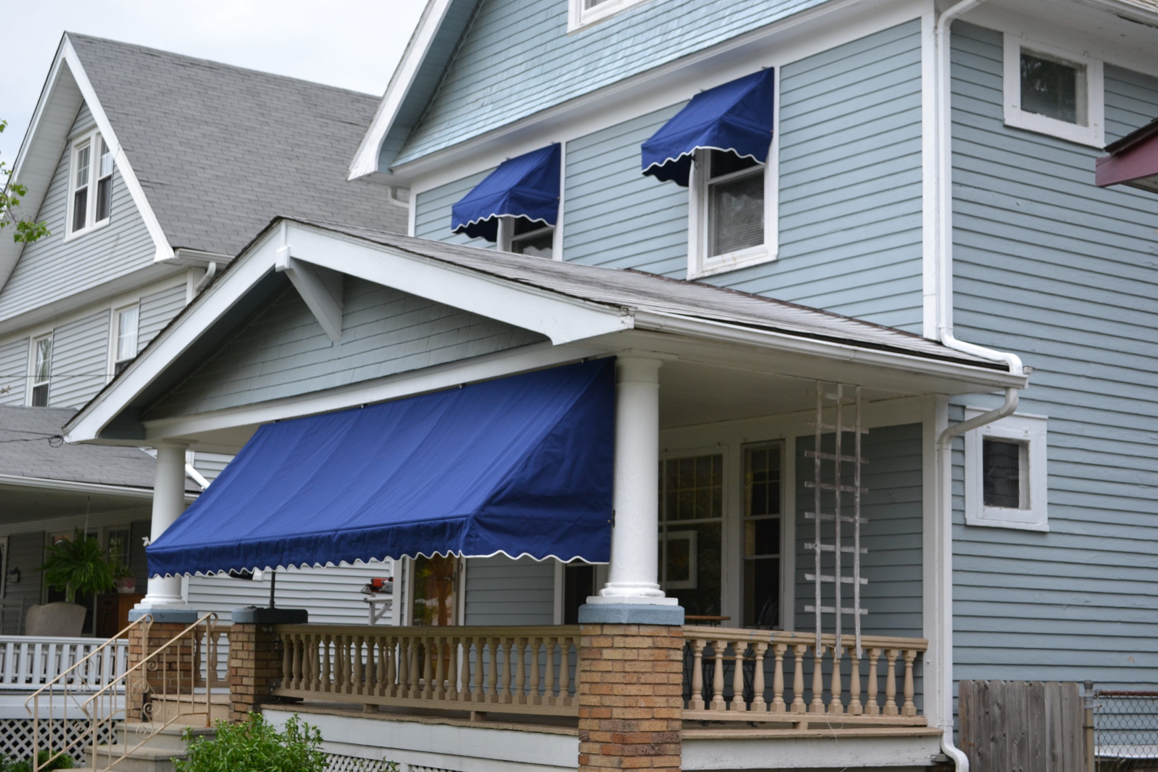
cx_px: 579
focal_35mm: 60
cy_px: 386
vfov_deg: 22.6
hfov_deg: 33.4
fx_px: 1930
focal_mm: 40
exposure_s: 1/125
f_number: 5.6
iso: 180
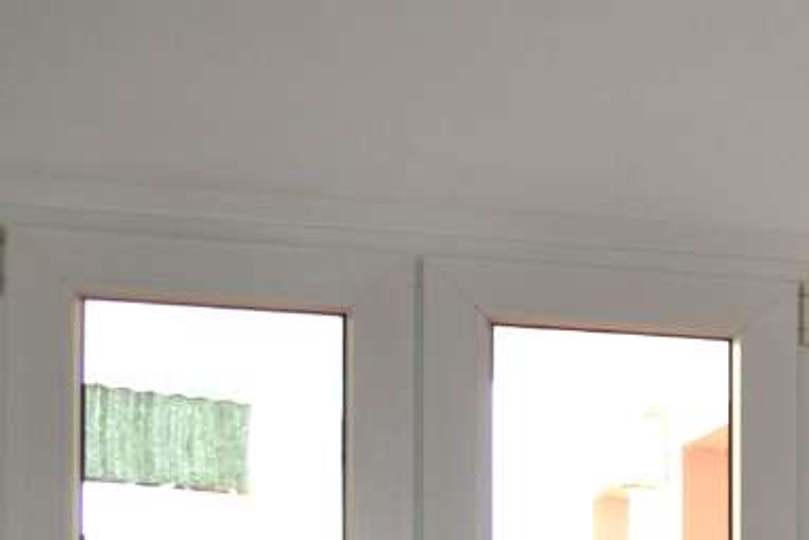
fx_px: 2383
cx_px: 1436
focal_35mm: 106
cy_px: 991
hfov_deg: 16.3
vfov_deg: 11.9
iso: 640
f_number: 3.5
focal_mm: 18
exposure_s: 1/60
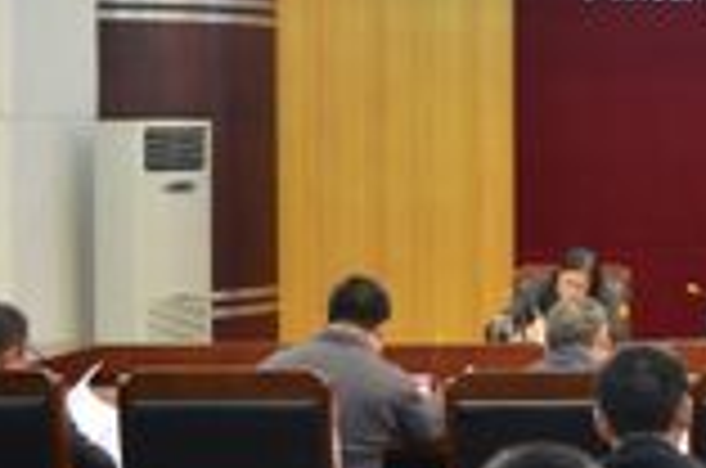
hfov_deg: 17.7
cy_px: 200
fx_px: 2055
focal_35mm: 105
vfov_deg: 13.0
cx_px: 1021
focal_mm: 22
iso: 800
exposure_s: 1/50
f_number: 4
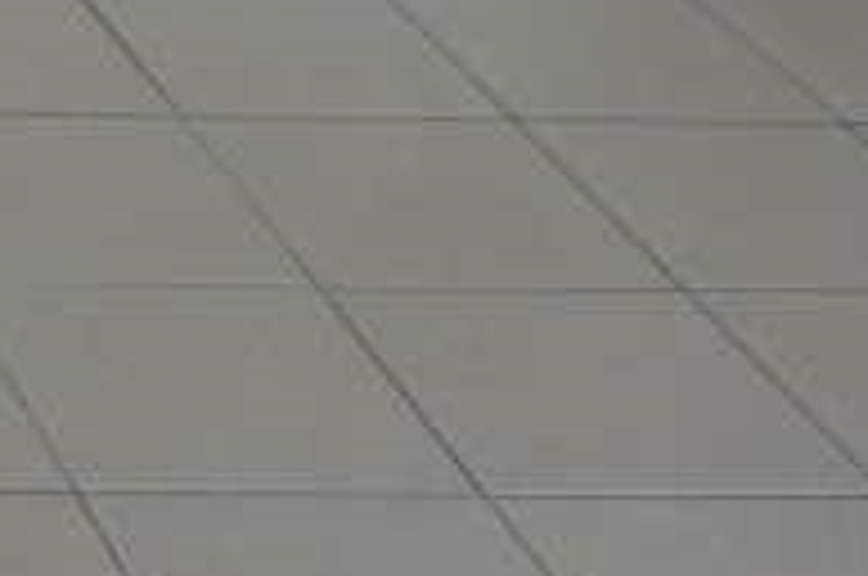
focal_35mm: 137
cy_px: 25
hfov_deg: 12.0
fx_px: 3298
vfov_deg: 9.9
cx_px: -1241
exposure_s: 1/160
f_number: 4
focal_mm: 16
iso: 1600
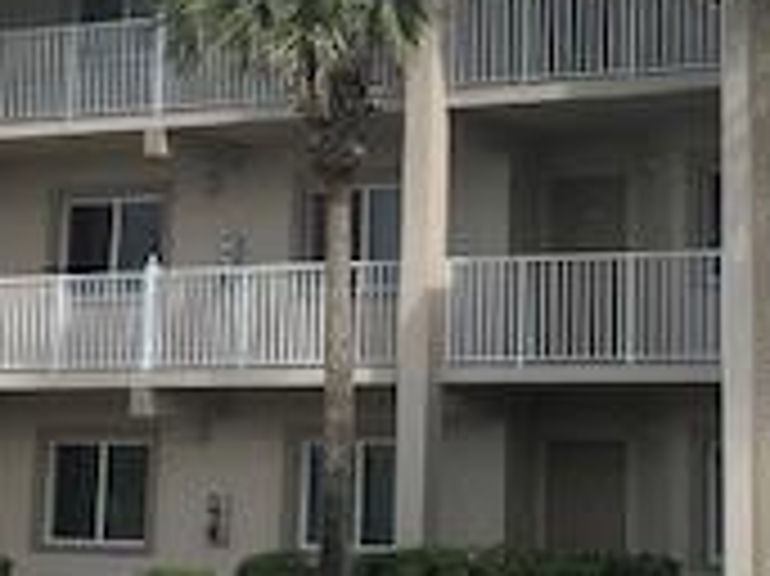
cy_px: 81
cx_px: 540
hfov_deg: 18.7
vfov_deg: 14.0
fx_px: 2334
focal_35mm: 105
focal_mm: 4
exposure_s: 1/2288
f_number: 1.8
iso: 20
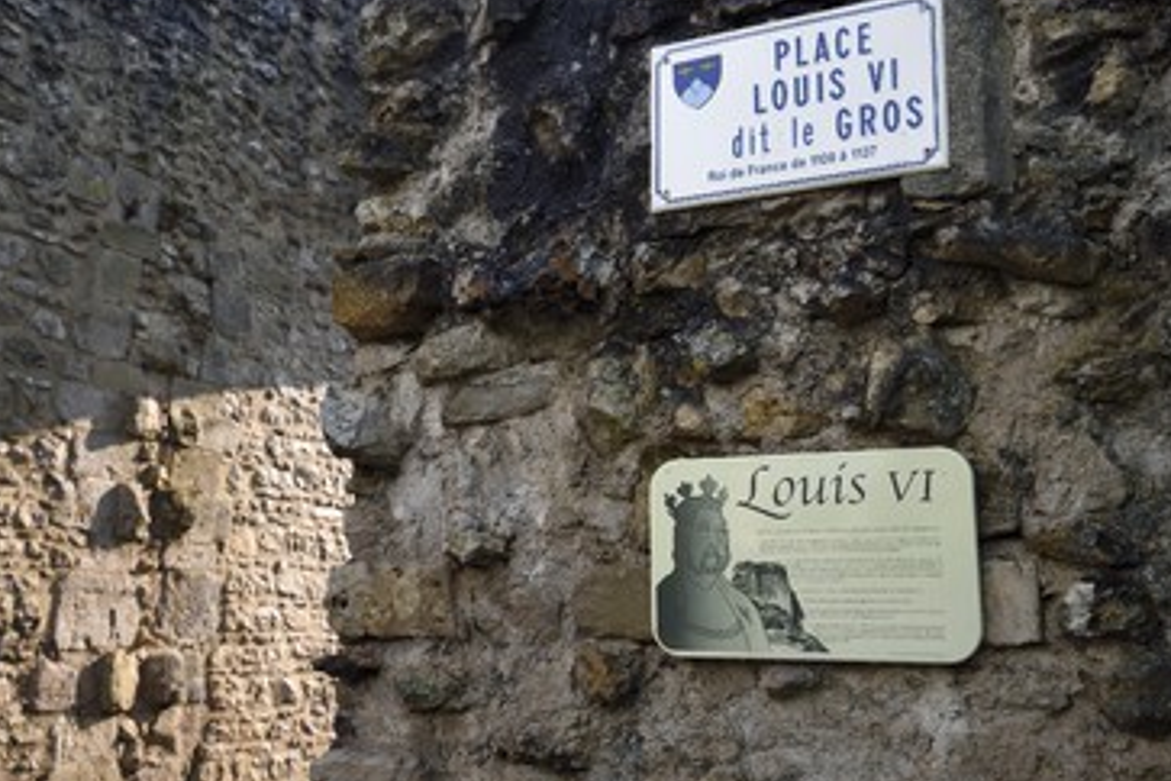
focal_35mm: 44
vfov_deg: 30.5
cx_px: 545
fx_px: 1431
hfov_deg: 44.5
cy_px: 349
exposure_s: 1/250
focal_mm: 38
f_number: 7.1
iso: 200
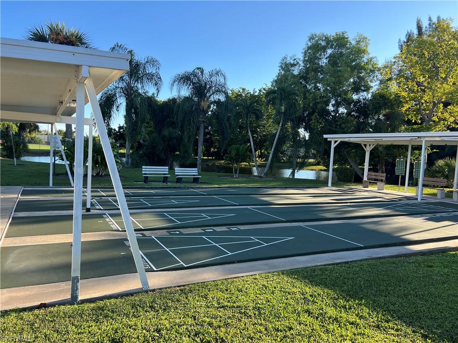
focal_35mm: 26
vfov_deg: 53.1
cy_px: 172
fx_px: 344
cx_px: 229
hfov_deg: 67.3
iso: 50
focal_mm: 5.7
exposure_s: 1/902
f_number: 1.5
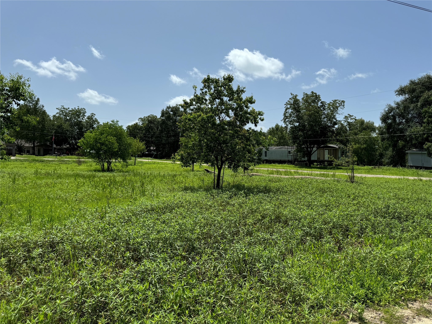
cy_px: 162
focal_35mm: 24
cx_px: 216
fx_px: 300
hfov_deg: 71.6
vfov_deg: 56.8
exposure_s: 1/5814
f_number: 1.78
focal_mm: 6.76
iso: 80
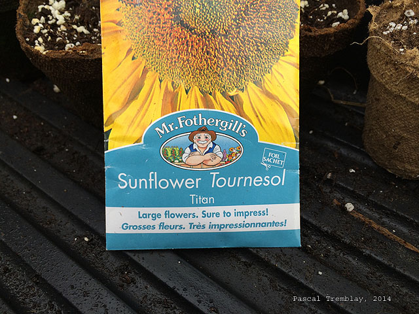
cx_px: 210
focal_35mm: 30
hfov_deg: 60.0
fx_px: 363
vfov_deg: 46.8
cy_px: 157
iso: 32
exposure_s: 1/173
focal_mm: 4.12
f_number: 2.2
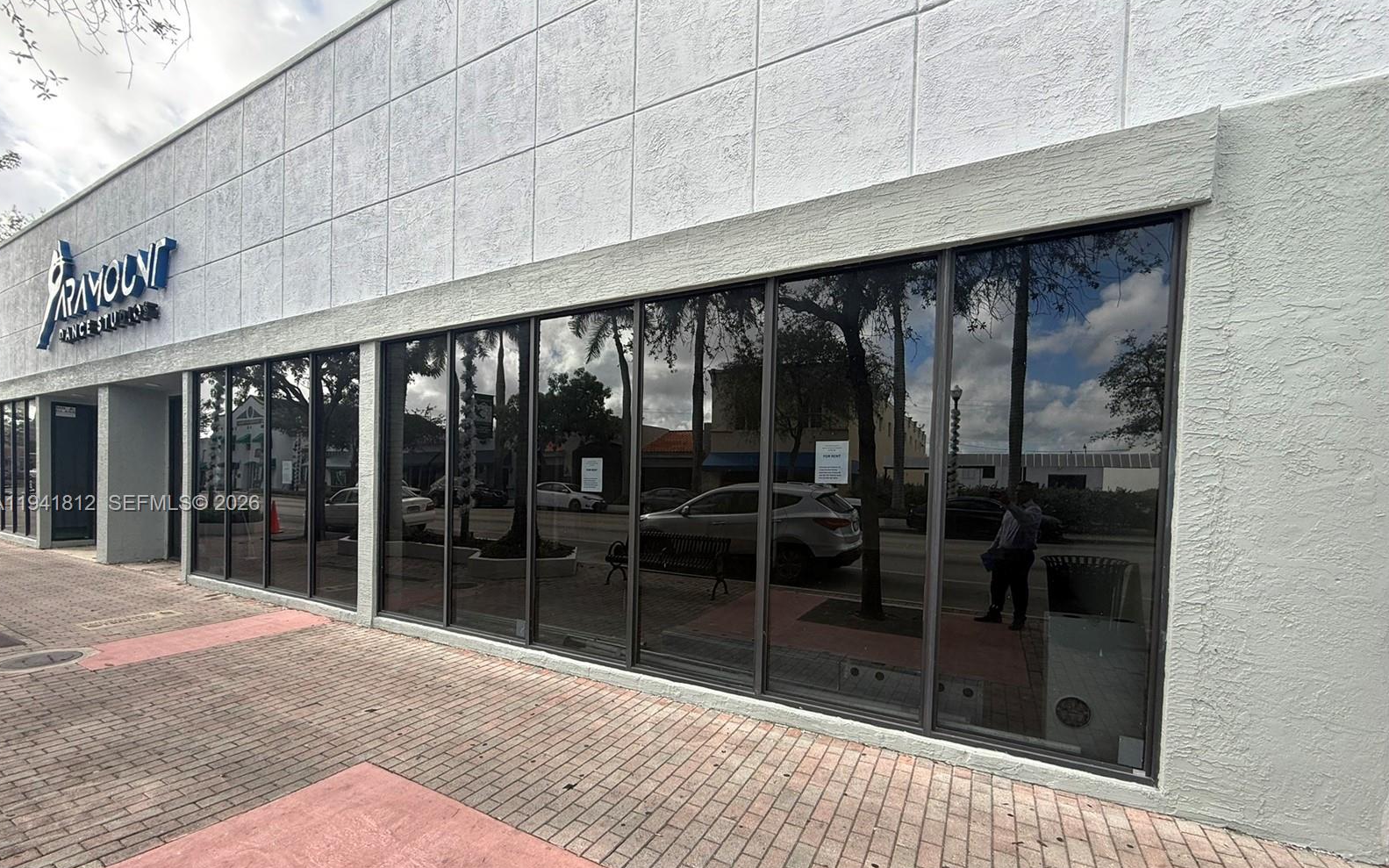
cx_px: 689
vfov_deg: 74.2
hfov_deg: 101.5
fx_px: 568
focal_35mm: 15
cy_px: 505
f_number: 2.2
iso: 50
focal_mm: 2.22
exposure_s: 1/237
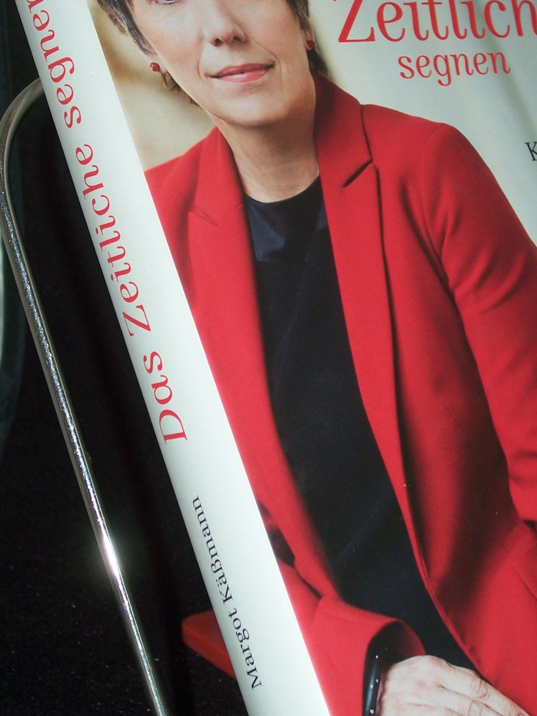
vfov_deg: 23.2
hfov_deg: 17.5
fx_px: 1738
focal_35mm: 84
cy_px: 275
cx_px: 329
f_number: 3.2
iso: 80
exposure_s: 1/80
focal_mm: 8.7
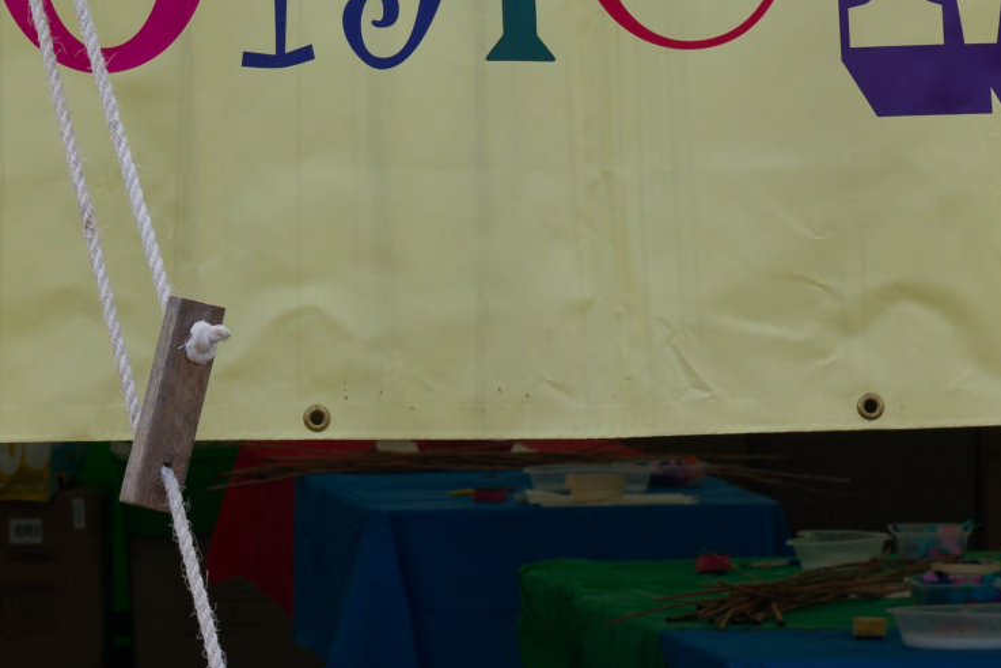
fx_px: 5313
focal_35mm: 191
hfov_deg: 10.5
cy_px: -2
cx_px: -326
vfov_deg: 7.2
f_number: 7.1
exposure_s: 1/500
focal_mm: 55
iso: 200
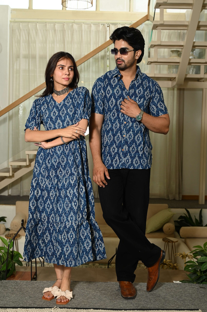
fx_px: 380
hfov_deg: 30.5
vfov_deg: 44.5
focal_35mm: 44
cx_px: 104
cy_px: 156
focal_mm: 44
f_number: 5
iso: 400
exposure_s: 1/160
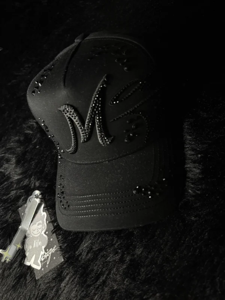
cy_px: 150
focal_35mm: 24
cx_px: 112
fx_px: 208
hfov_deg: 56.8
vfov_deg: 71.6
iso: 800
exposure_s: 1/38
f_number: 1.78
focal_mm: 6.76
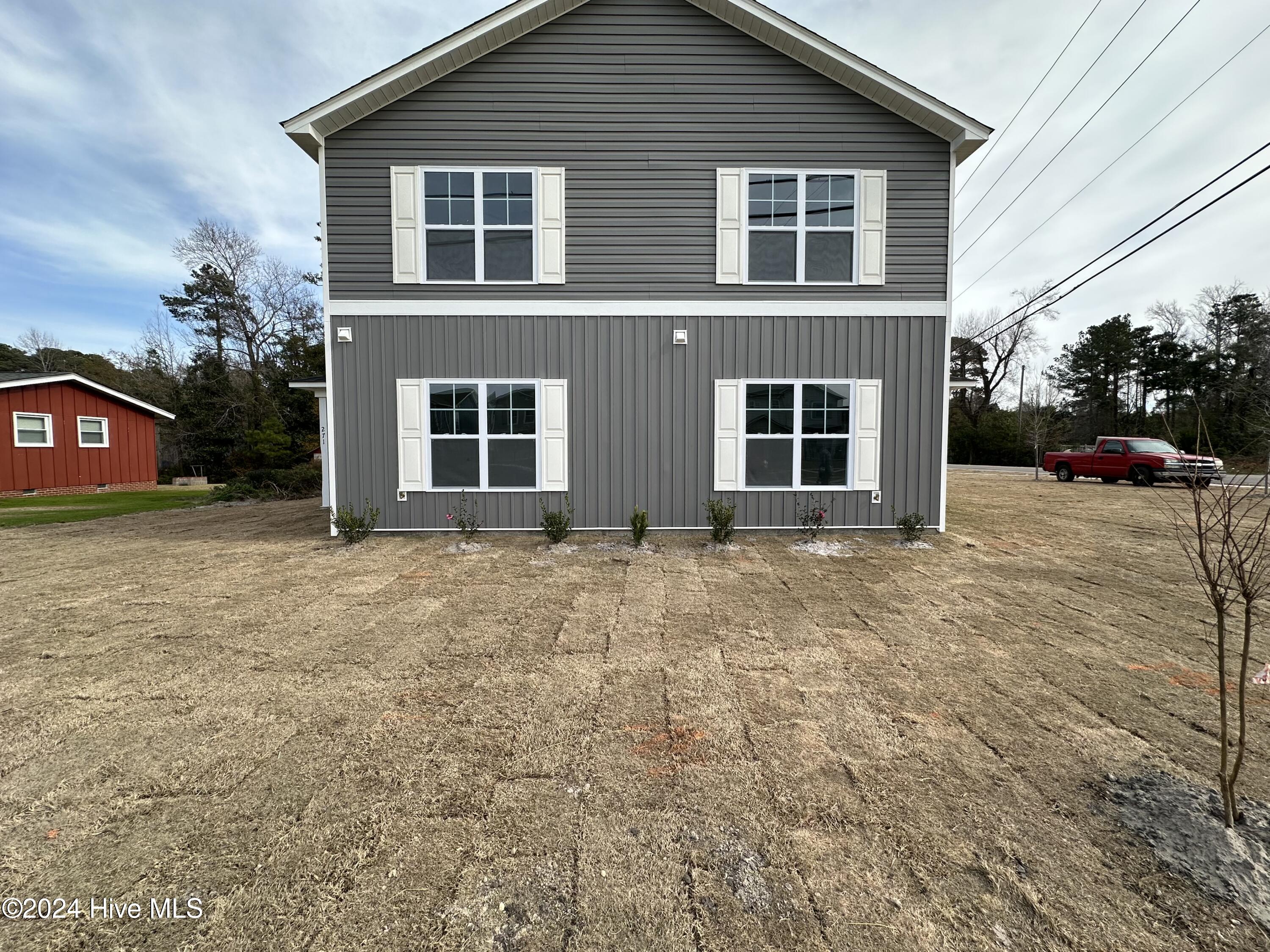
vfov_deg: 85.7
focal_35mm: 14
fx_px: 514
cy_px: 476
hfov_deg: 102.1
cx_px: 635
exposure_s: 1/1006
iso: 50
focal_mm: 2.22
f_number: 2.2
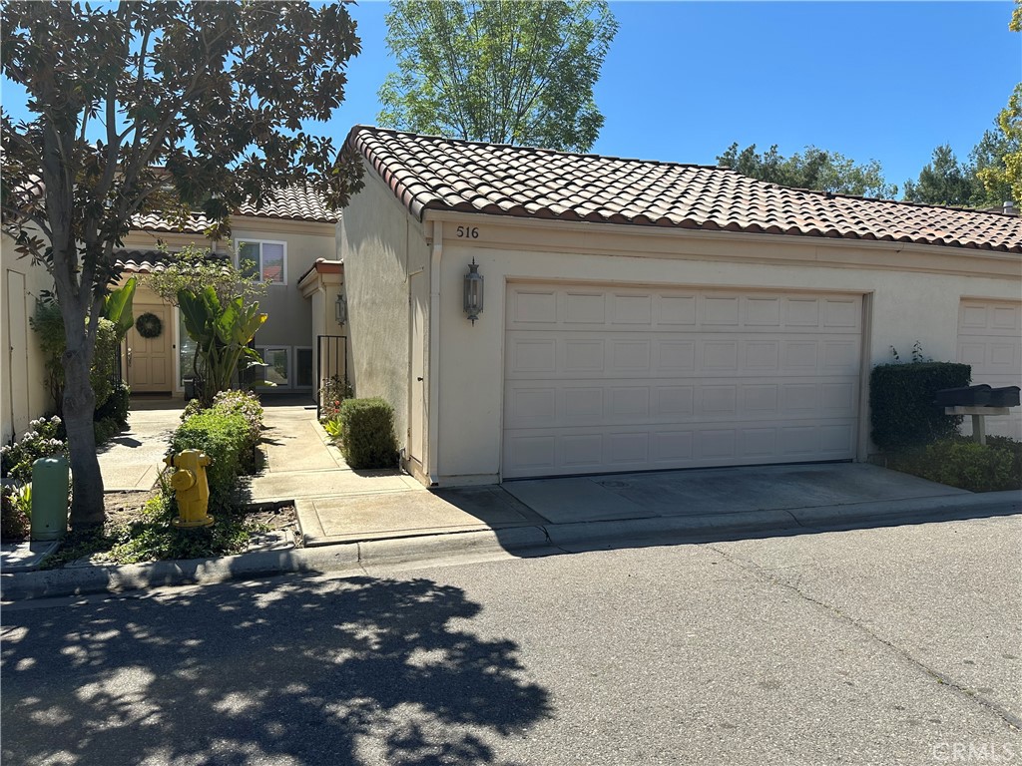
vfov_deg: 56.8
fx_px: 709
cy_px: 383
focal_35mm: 24
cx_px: 511
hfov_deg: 71.6
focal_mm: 6.86
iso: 80
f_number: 1.78
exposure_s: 1/3597
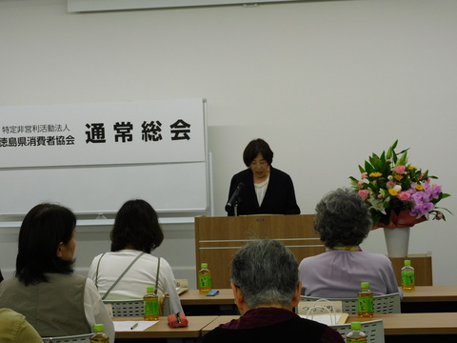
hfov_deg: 20.7
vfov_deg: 15.6
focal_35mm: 95
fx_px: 1254
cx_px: 228
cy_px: 172
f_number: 4.8
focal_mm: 17
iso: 200
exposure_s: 1/60
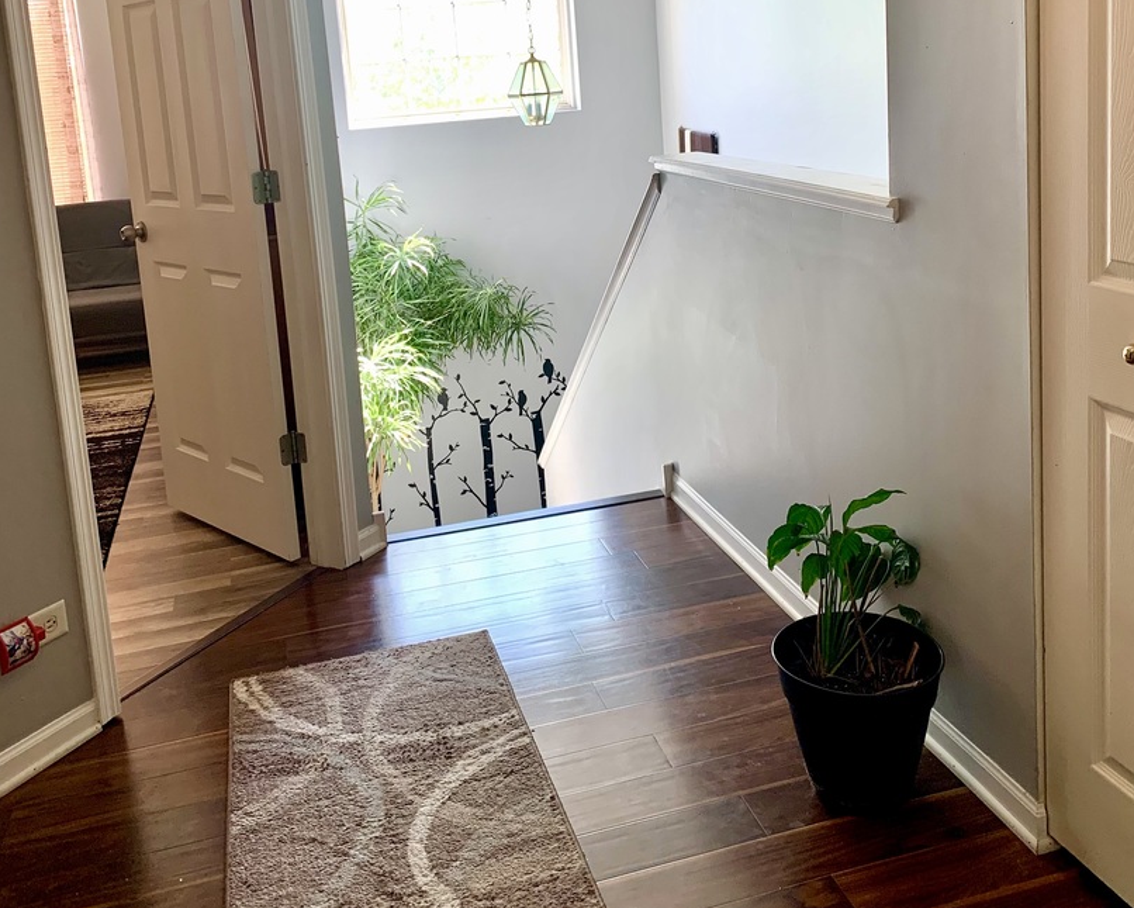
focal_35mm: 34
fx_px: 1141
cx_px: 568
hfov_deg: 52.8
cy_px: 248
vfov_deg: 42.3
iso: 64
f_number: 1.8
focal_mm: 4.25
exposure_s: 1/120
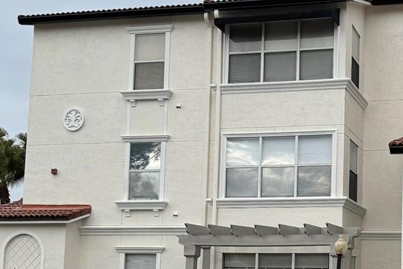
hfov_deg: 30.3
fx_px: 716
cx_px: 349
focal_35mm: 64
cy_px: 228
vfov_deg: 20.9
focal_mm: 6.76
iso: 80
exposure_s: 1/1653
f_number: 1.78
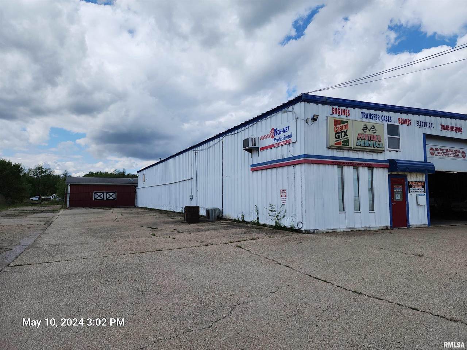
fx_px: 310
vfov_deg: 58.9
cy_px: 175
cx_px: 234
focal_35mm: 23
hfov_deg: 73.9
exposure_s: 1/1546
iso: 12
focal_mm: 6.4
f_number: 1.8
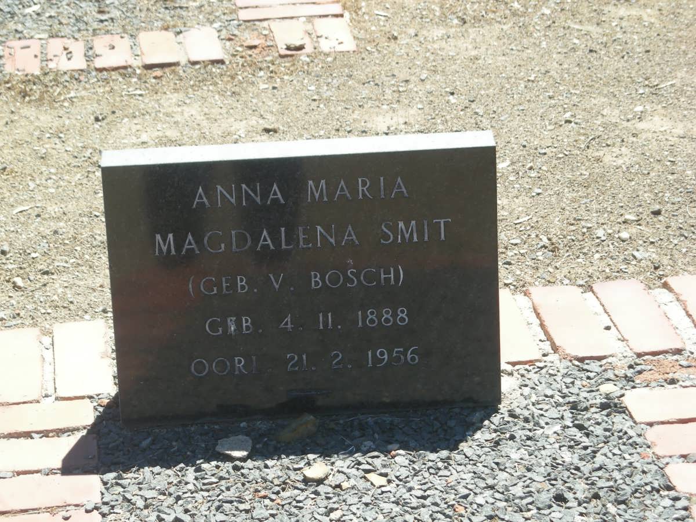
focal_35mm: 105
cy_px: 261
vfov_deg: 14.1
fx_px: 2111
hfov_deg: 18.7
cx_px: 348
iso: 50
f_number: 4.7
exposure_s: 1/146
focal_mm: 17.1
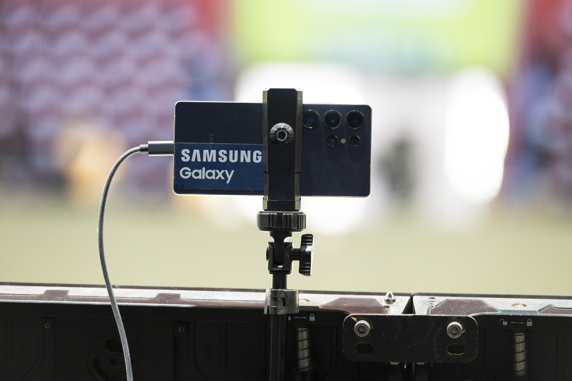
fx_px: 3178
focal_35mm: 200
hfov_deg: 10.3
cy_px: 190
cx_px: 286
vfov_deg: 6.9
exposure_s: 1/125
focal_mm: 200
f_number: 4
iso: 2000
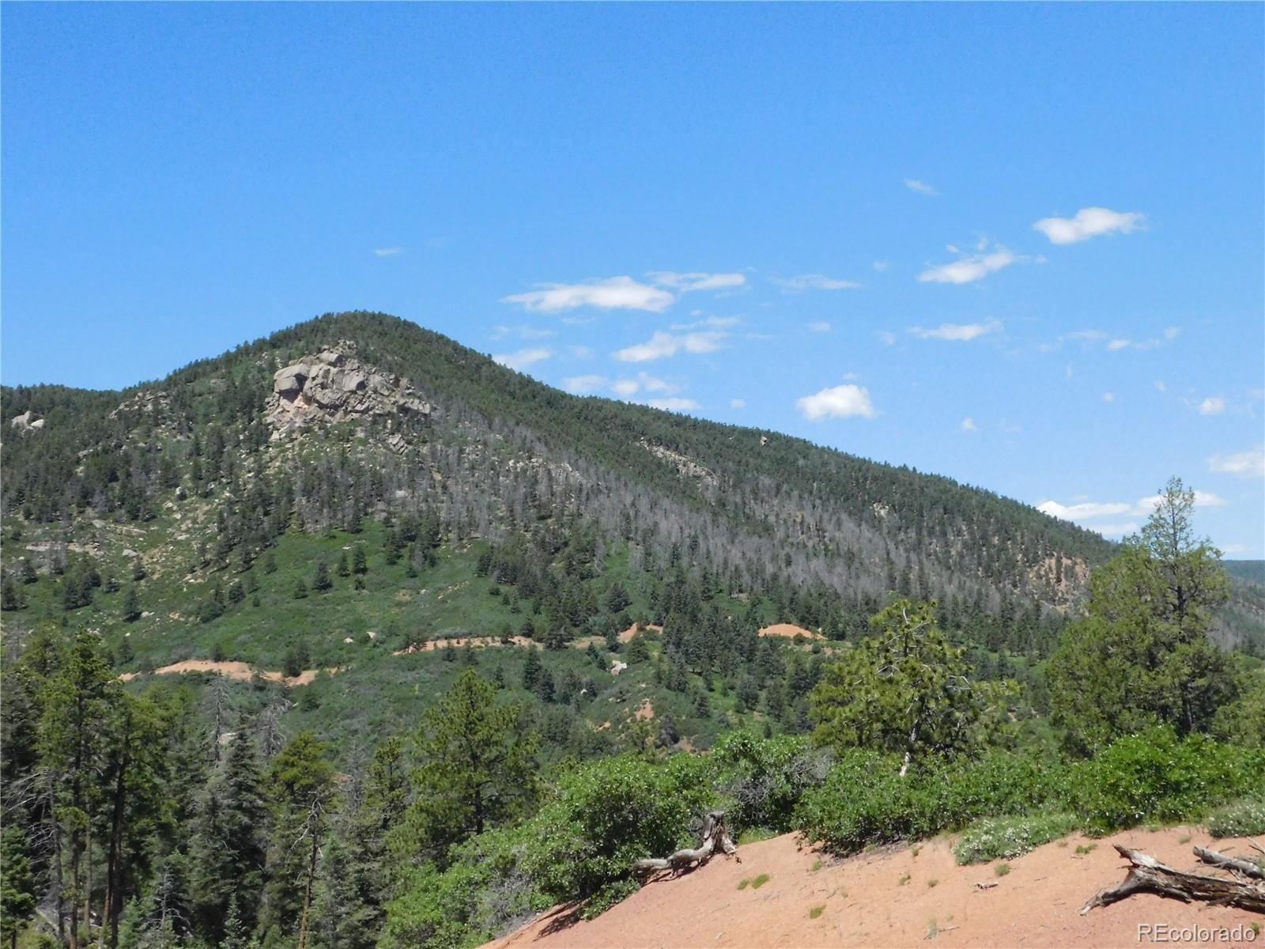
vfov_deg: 32.2
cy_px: 474
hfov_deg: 42.1
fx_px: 1644
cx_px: 632
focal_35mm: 45
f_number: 7.4
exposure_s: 1/1500
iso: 800
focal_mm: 8
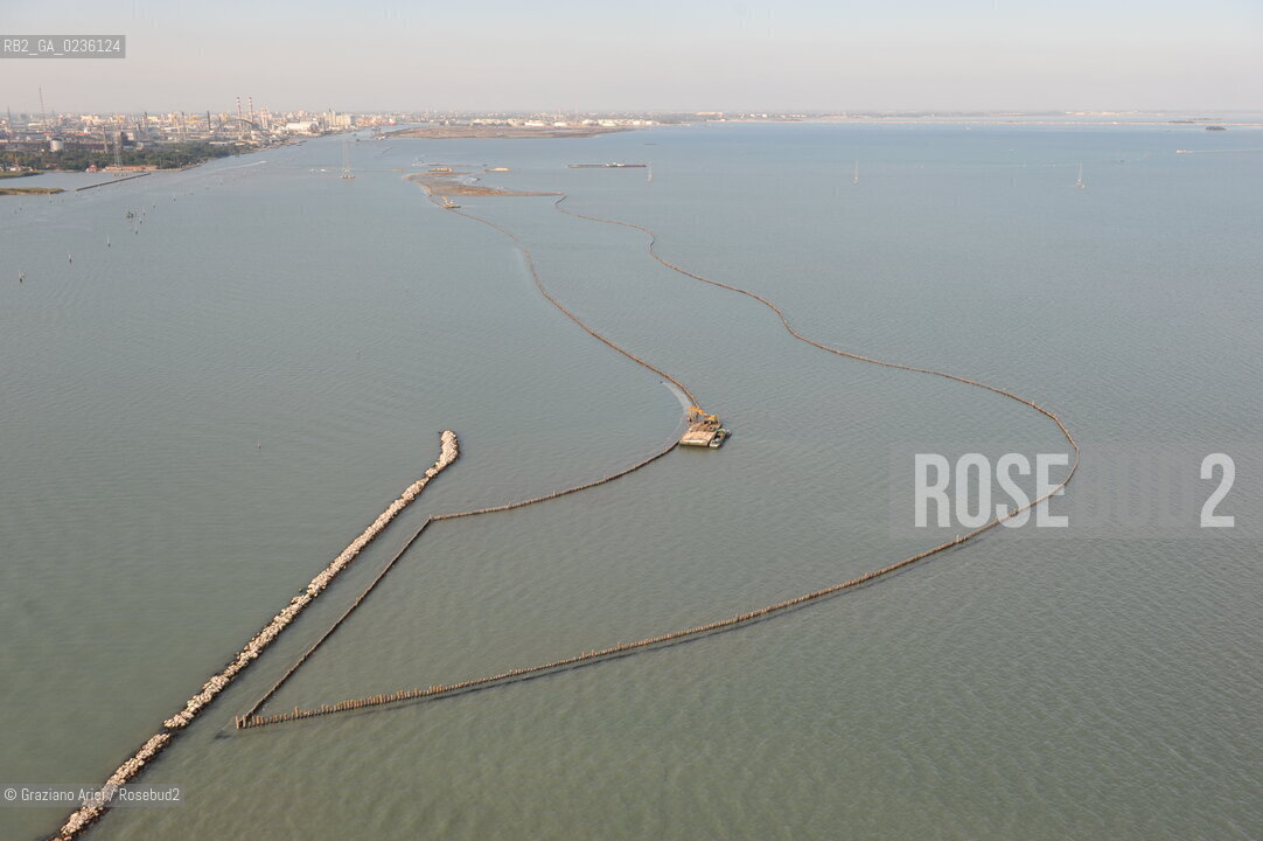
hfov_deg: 58.7
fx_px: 1122
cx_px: 632
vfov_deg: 41.1
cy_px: 420
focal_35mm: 32
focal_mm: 32
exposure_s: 1/1000
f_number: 6.3
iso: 500
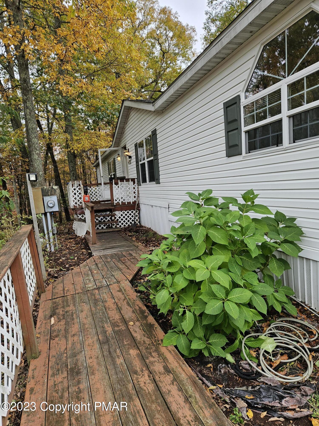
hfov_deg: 58.9
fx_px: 283
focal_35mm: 23
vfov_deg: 73.9
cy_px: 213
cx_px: 160
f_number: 1.8
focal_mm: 5.4
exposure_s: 1/207
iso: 64
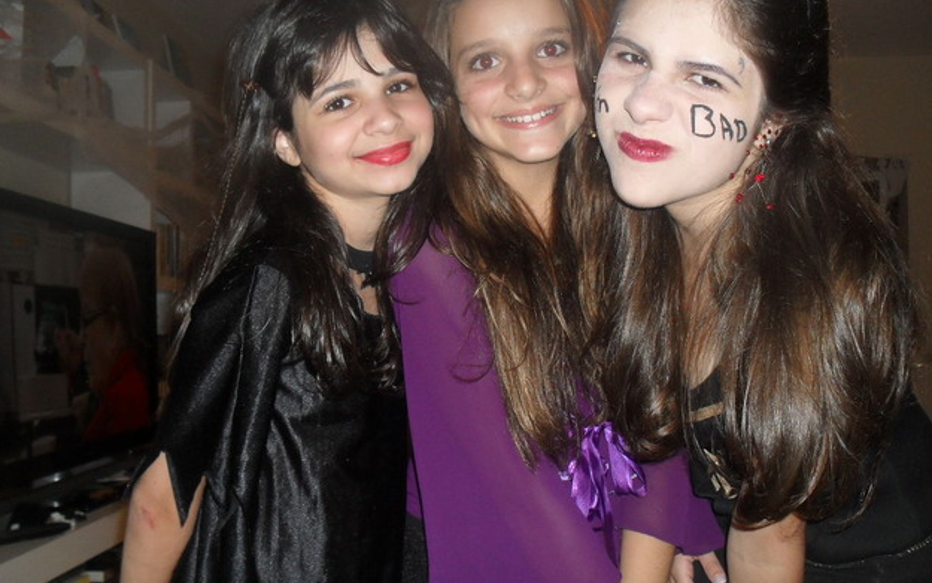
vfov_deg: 33.6
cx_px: 471
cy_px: 324
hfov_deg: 51.5
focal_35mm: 38
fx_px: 965
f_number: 3.2
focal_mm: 6.3
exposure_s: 1/45
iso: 200
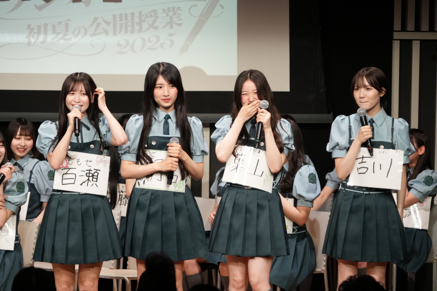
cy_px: 146
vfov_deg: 8.4
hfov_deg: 12.6
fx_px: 1978
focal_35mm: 163
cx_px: 218
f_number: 6.3
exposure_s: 1/250
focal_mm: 163
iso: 2500
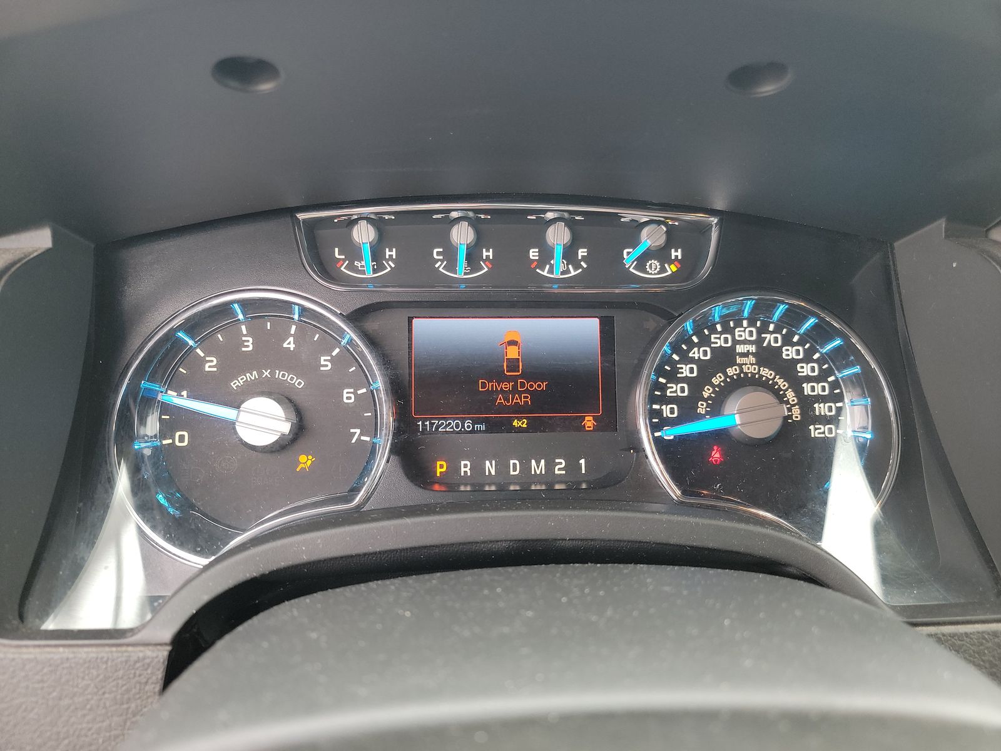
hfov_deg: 71.6
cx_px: 500
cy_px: 376
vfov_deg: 56.8
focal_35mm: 24
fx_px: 694
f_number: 1.8
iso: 278
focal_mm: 6.7
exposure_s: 1/59
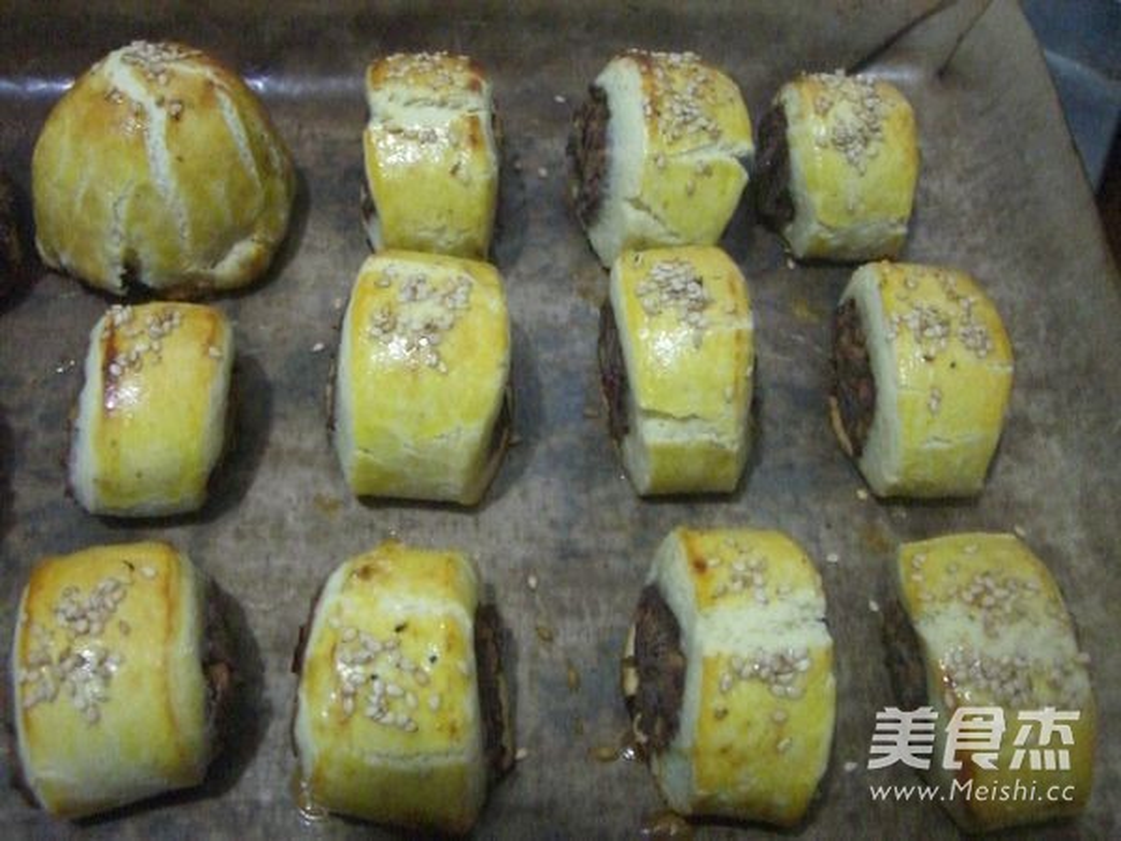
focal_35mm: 38
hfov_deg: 49.0
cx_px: 560
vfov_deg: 37.7
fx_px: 1231
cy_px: 420
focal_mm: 6.2
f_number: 2.7
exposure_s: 1/25
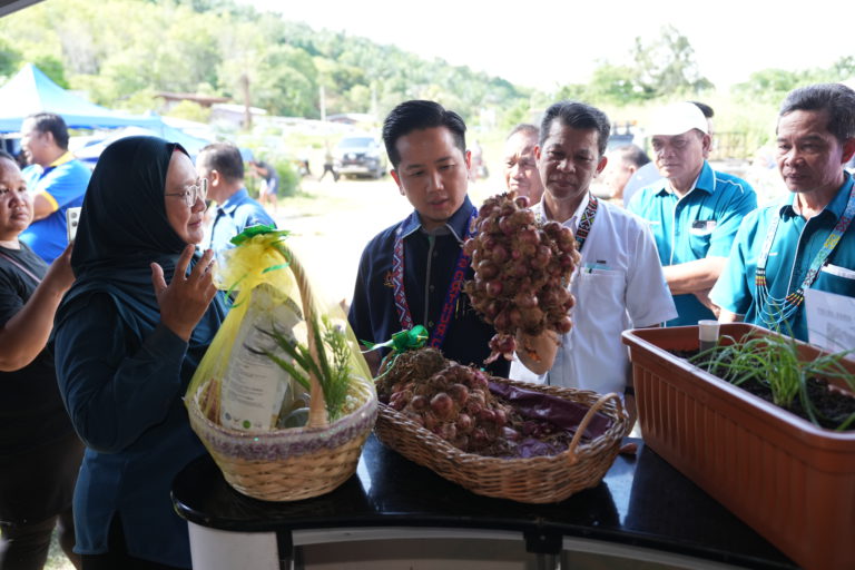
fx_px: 736
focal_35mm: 31
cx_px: 428
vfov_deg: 42.3
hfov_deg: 60.3
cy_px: 285
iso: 640
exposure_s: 1/640
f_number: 2.8
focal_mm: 31
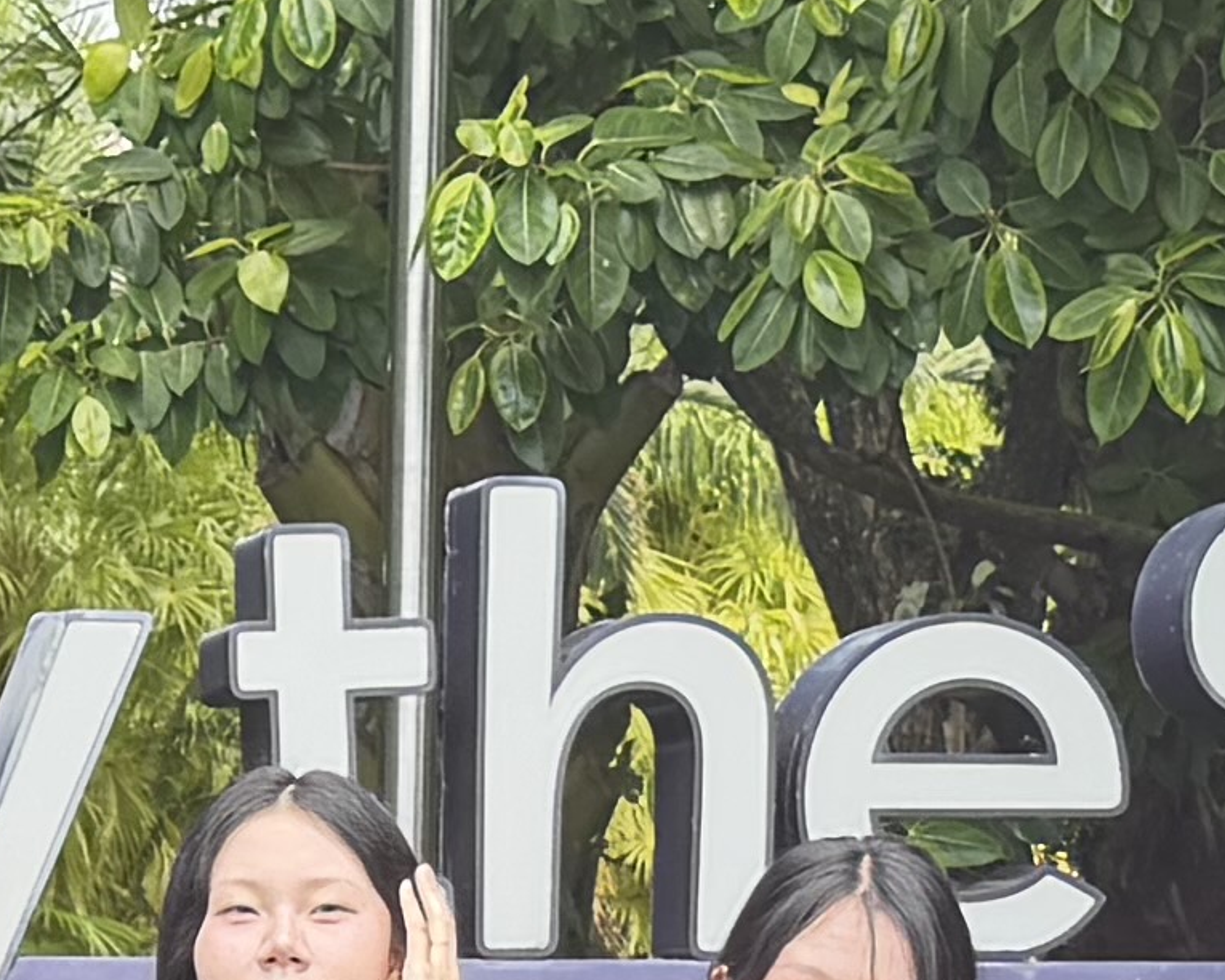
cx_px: -160
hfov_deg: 10.9
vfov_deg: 8.5
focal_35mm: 175
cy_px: 1705
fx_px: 6345
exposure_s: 1/251
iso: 80
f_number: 1.78
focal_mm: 6.76
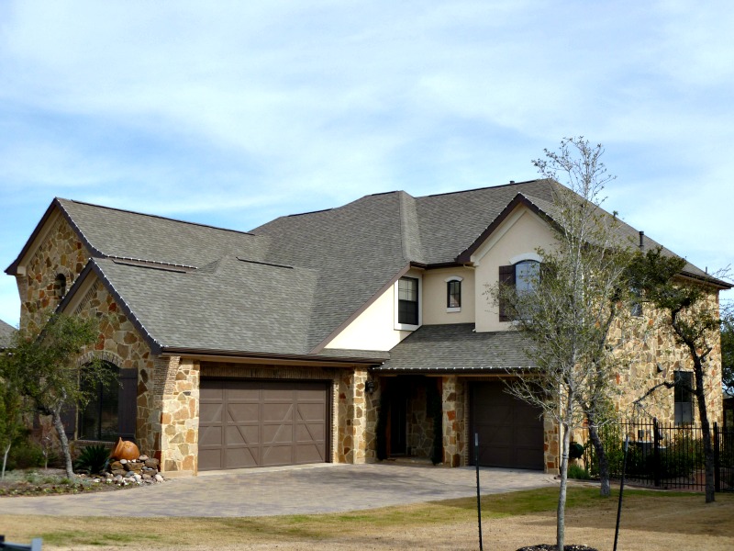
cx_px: 367
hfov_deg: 42.9
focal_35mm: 44
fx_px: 933
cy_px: 276
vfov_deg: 32.9
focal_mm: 7.9
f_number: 3.8
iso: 80
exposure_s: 1/640
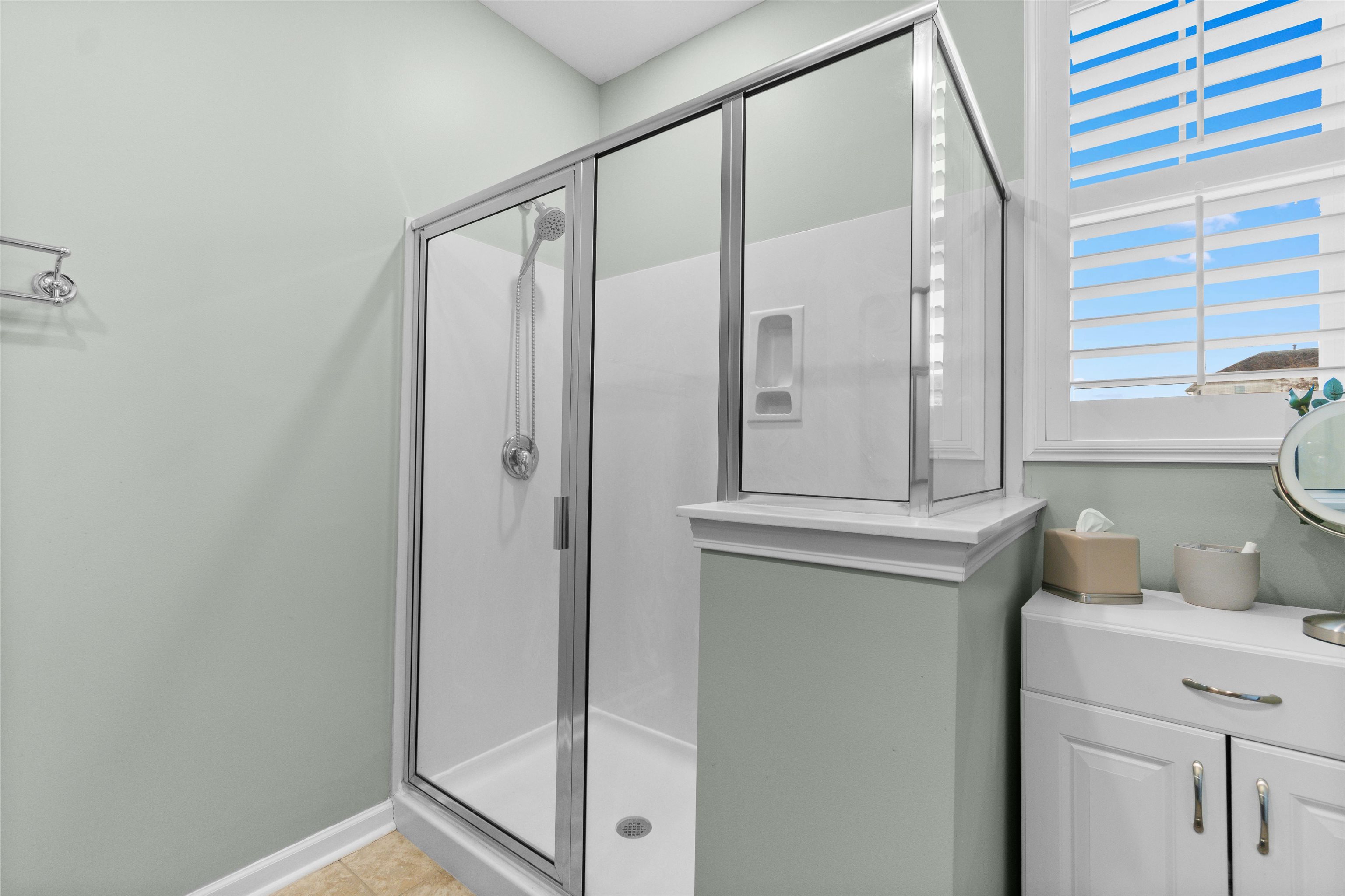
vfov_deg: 77.3
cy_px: 448
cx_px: 672
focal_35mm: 15
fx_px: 560
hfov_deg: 100.4
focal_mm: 10
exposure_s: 1/10
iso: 100
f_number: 4.5
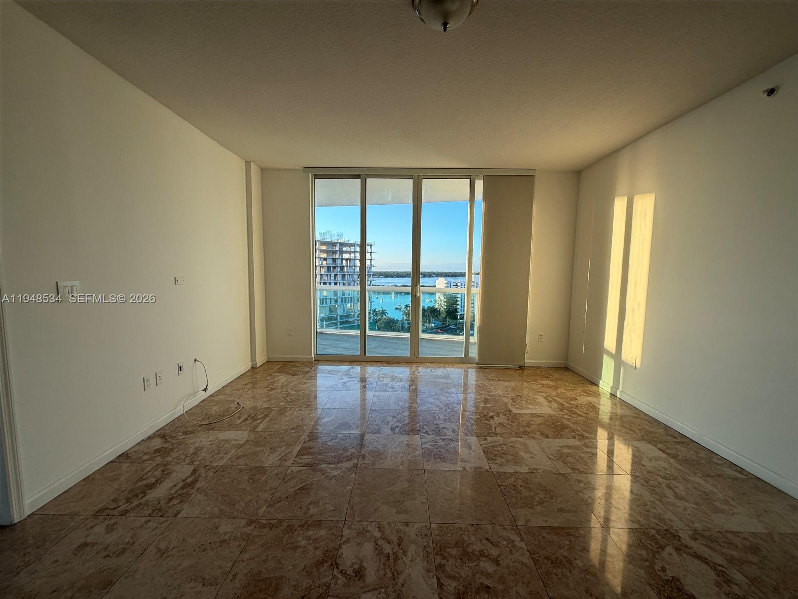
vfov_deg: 85.7
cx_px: 399
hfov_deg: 102.1
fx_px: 323
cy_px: 300
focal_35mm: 14
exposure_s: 1/121
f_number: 2.2
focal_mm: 2.22
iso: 50
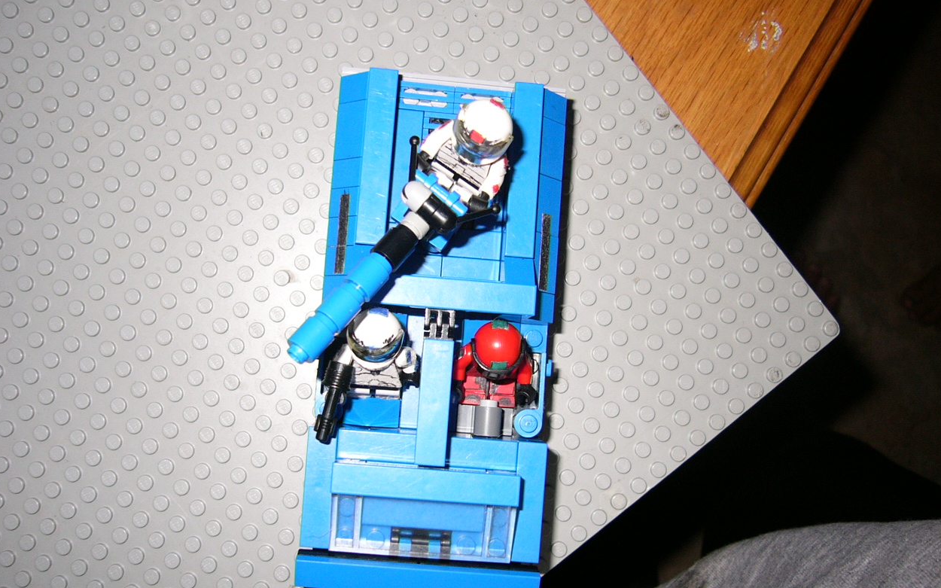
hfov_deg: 51.5
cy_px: 324
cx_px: 466
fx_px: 974
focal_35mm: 38
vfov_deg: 33.5
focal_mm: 5.8
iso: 100
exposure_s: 1/60
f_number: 2.8
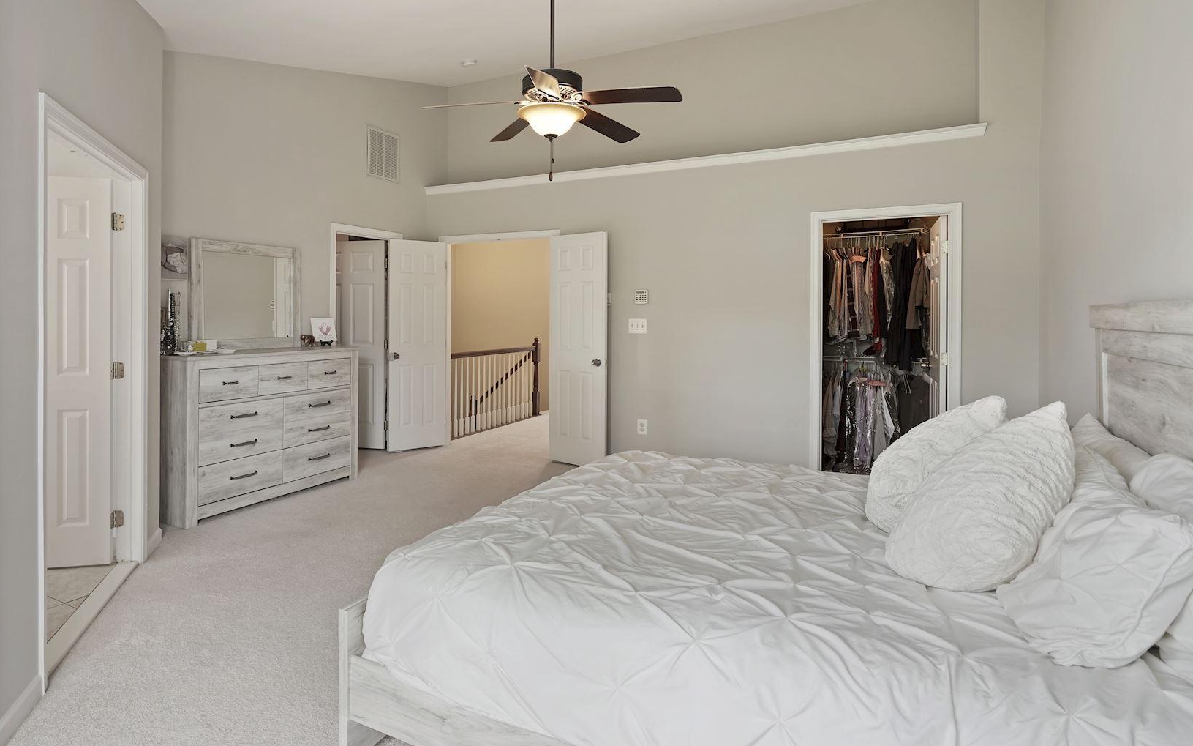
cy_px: 306
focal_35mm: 20
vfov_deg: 59.3
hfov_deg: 84.5
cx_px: 508
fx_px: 650
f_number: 7.1
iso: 800
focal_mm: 16
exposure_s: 1/8
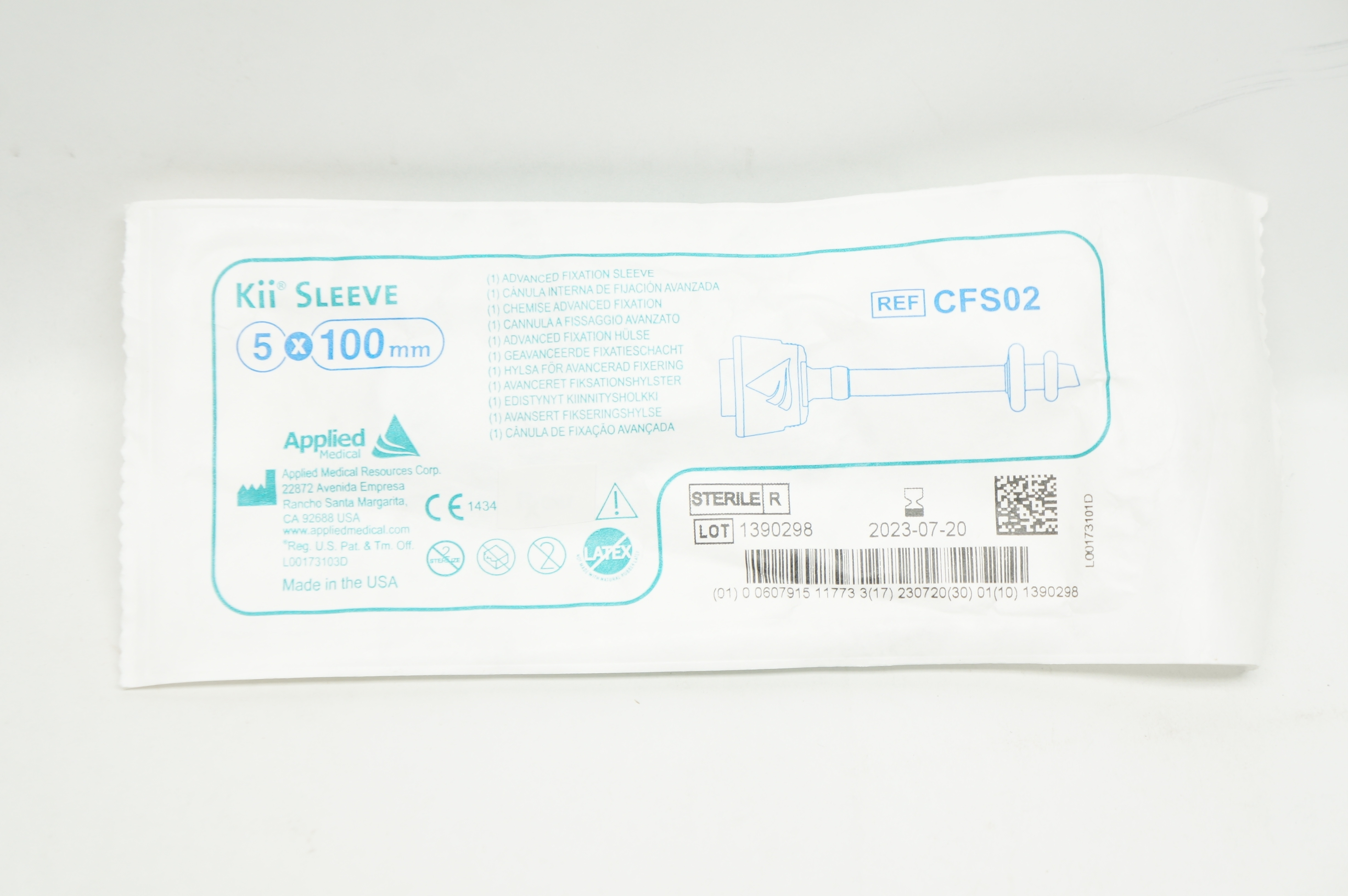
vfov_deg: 18.1
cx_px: 674
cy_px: 448
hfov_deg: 27.0
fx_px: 2805
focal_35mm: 75
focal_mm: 50
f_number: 5
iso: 400
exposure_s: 1/80
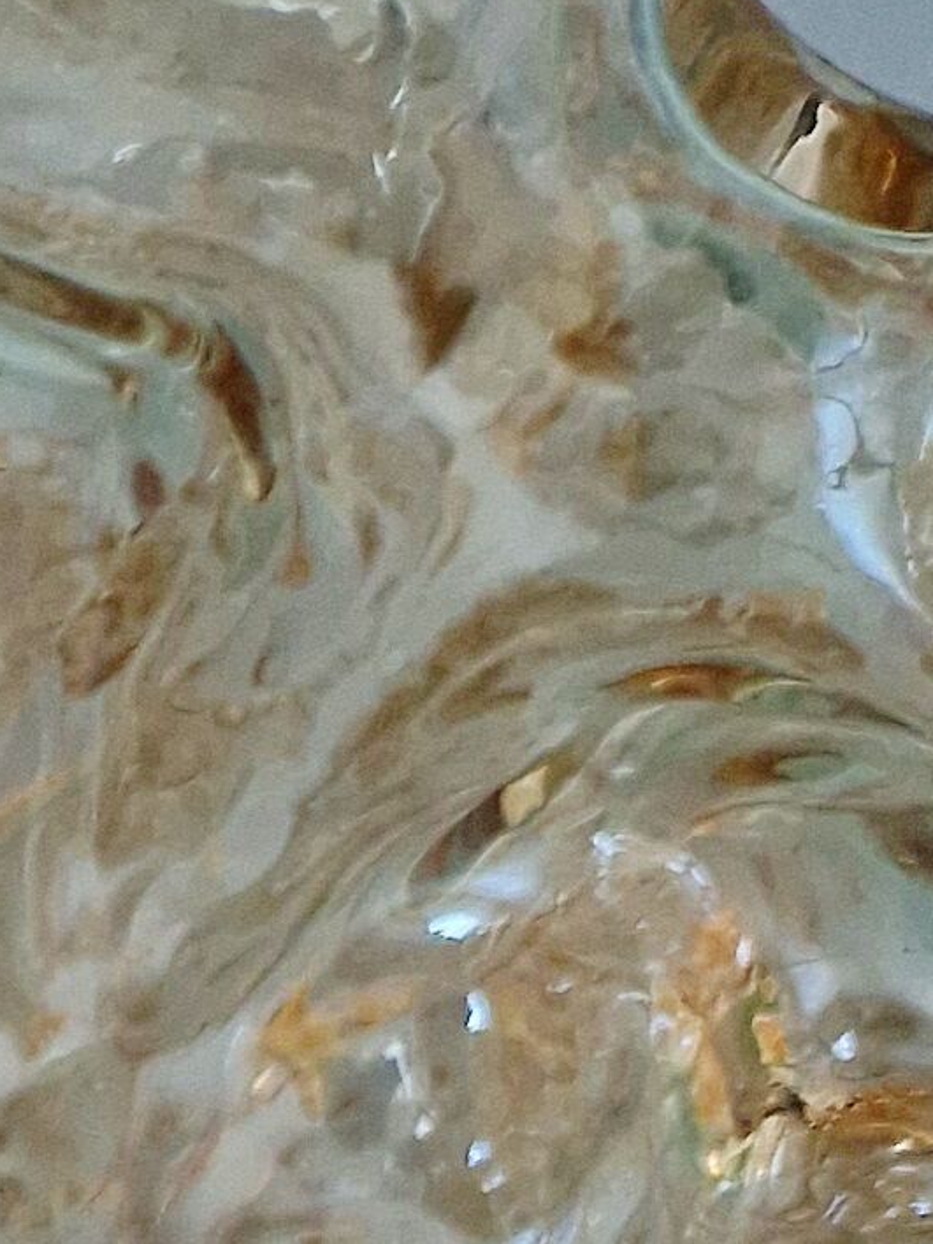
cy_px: 3270
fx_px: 4672
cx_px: -1450
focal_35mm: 130
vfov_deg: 11.5
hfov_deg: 9.8
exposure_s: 1/182
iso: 200
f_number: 1.8
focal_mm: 5.4
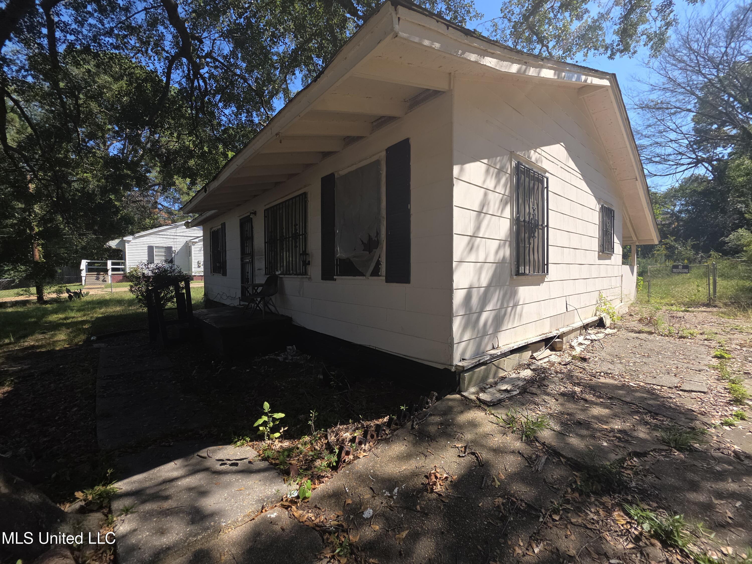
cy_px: 282
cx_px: 376
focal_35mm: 13
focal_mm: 2.2
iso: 20
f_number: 1.9
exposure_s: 1/574
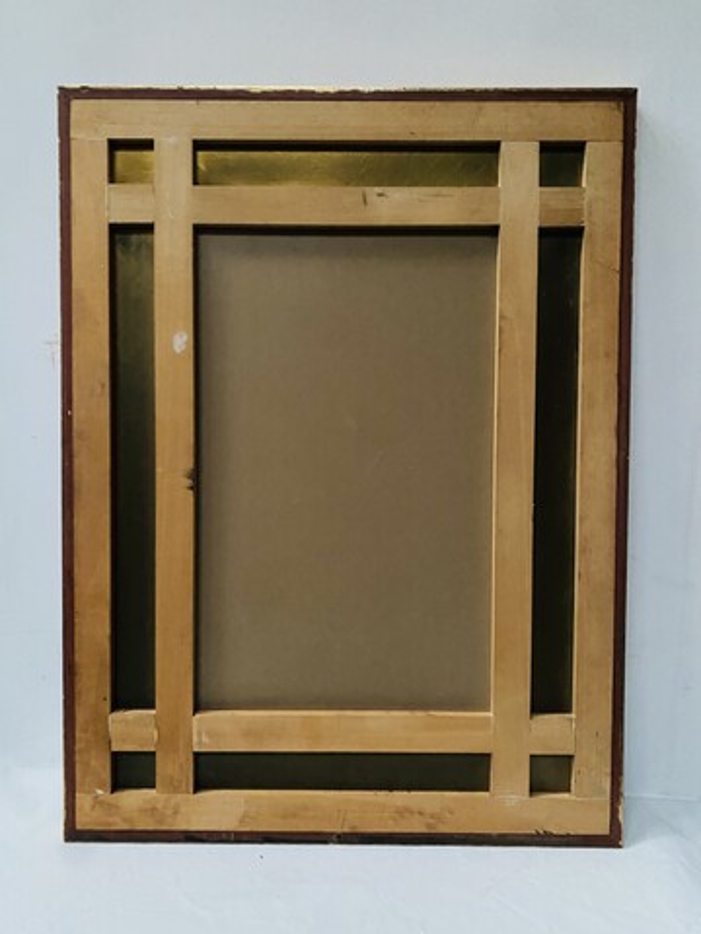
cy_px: 467
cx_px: 350
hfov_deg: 53.1
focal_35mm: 26
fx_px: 702
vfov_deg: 67.3
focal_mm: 4.25
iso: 1000
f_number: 1.8
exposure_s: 1/30
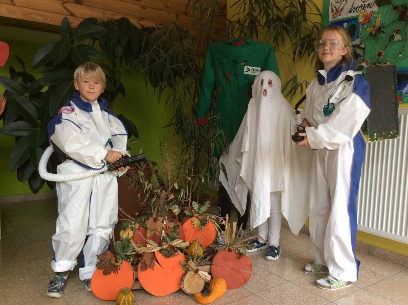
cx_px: 204
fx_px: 377
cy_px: 152
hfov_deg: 56.9
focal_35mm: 32
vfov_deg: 44.0
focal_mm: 3.3
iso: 50
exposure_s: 1/25
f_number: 2.4
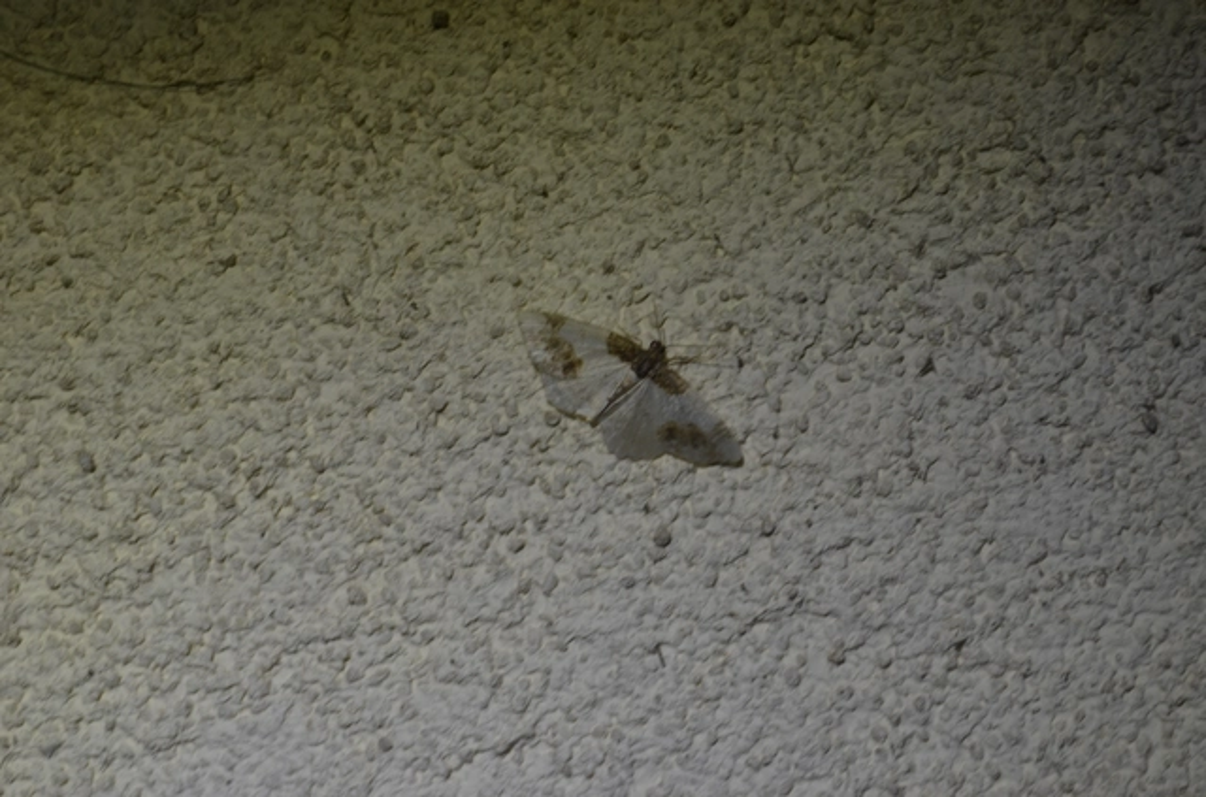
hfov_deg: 28.1
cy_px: 398
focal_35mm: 72
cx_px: 603
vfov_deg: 18.8
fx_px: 2405
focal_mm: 48
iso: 200
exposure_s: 1/60
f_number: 8
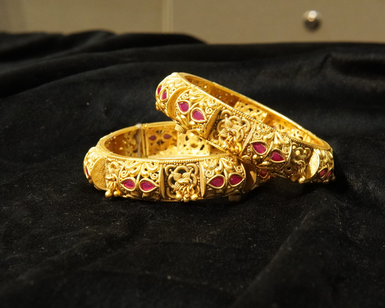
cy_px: 160
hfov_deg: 30.4
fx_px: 706
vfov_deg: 24.6
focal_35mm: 62
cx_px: 222
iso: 4000
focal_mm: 30
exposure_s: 1/80
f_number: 9
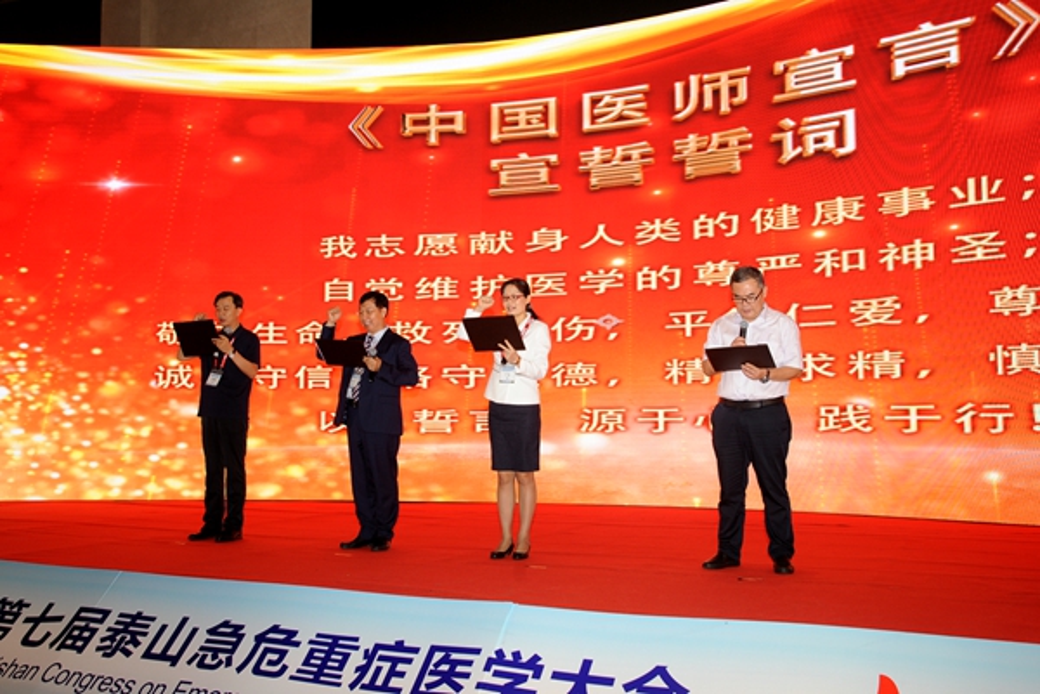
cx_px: 520
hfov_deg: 60.3
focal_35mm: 31
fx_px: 895
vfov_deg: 42.3
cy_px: 347
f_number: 4.5
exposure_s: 1/250
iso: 640
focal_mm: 31
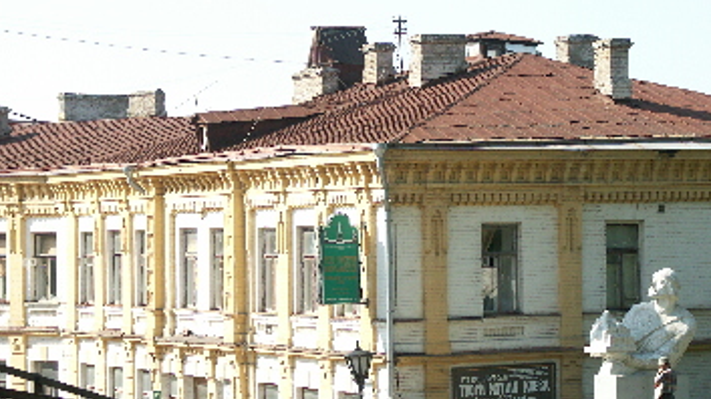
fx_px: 2280
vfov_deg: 10.0
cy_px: 238
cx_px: 373
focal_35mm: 121
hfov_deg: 17.7
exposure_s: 1/800
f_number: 4
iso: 100
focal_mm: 25.41
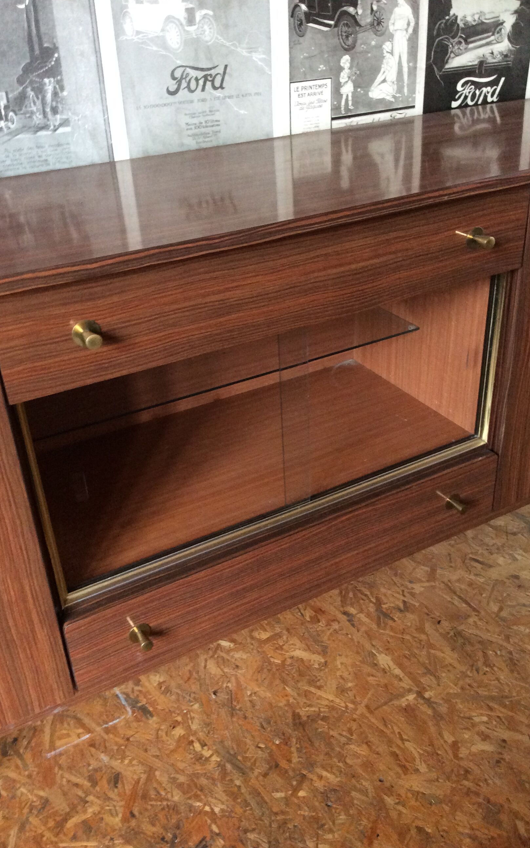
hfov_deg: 37.3
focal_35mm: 34
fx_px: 786
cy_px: 424
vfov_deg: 56.7
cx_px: 286
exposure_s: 1/25
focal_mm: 3.3
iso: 250
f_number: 2.4
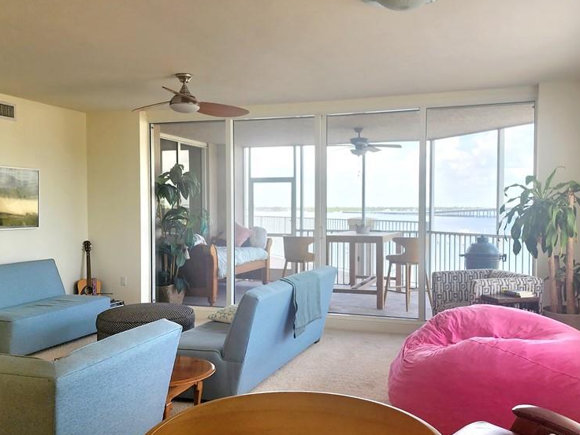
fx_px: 536
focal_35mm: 32
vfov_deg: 44.1
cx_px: 313
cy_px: 231
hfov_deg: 56.7
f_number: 1.8
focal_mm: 6.4
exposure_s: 1/182
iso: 40
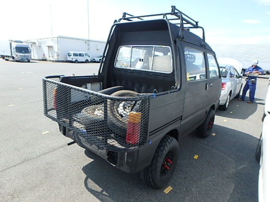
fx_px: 164
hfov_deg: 79.0
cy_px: 101
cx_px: 135
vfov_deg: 63.4
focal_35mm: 21
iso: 125
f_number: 3.5
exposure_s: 1/500
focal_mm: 3.7
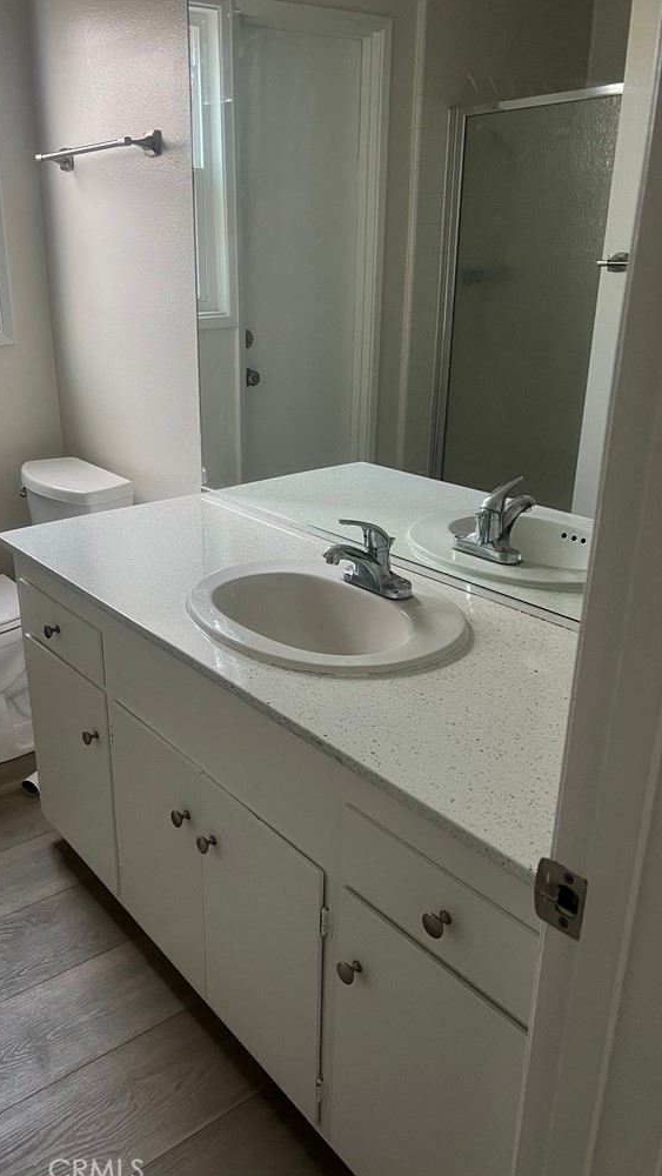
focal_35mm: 29
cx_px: 229
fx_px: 904
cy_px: 584
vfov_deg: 66.1
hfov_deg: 39.8
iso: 125
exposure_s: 1/60
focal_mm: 5.7
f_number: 1.5
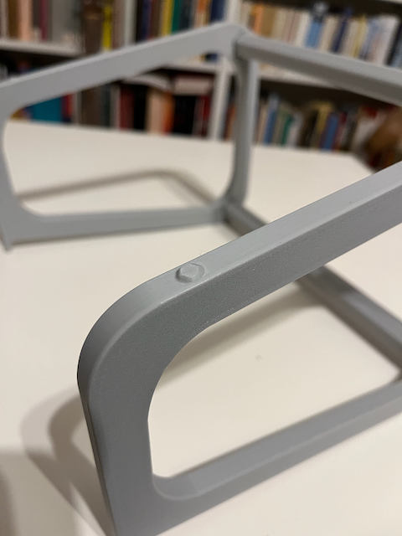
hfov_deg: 53.1
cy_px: 268
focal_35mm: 26
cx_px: 201
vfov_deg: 67.3
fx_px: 403
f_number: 1.6
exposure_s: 1/50
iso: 320
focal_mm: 5.1
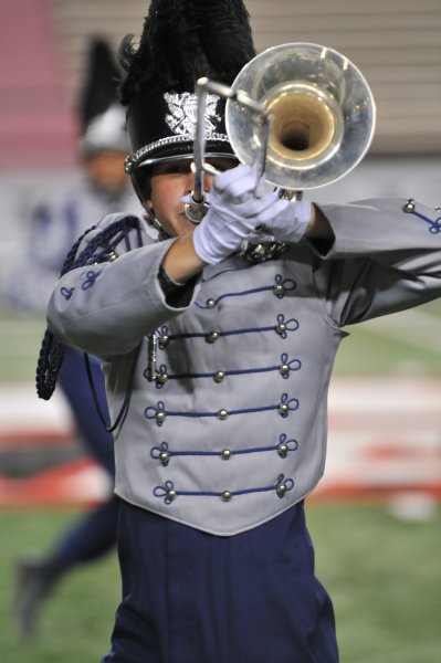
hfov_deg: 4.6
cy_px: 332
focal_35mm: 300
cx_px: 220
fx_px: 5522
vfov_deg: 6.9
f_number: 2.8
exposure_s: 1/250
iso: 800
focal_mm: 200
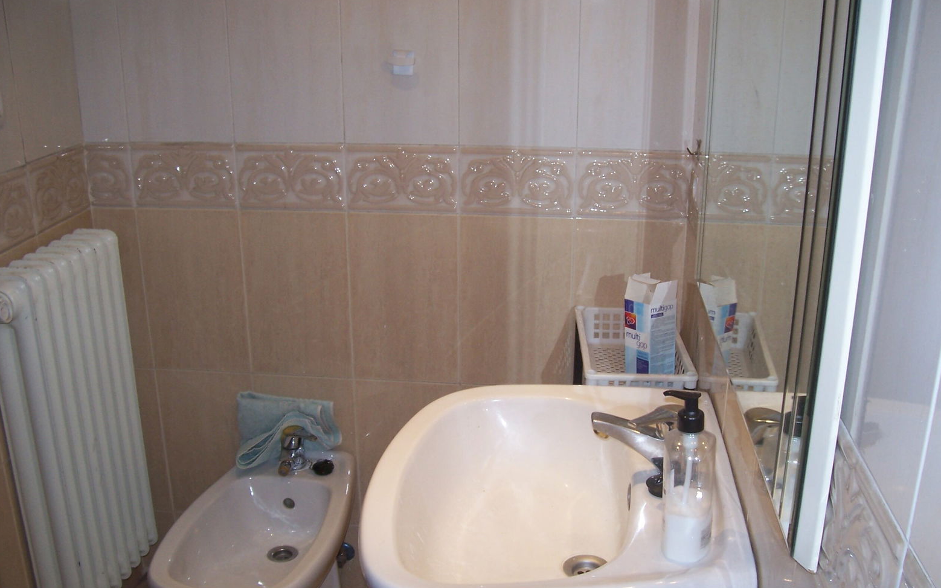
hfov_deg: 52.7
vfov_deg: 34.4
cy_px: 310
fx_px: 949
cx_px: 477
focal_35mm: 37
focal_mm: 5.6
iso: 80
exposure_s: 1/60
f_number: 2.7
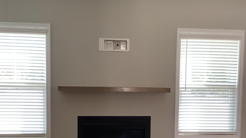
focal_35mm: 40
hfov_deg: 50.5
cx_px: 127
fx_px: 261
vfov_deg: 29.4
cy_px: 95
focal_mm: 3.3
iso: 80
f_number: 2.4
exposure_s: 1/120
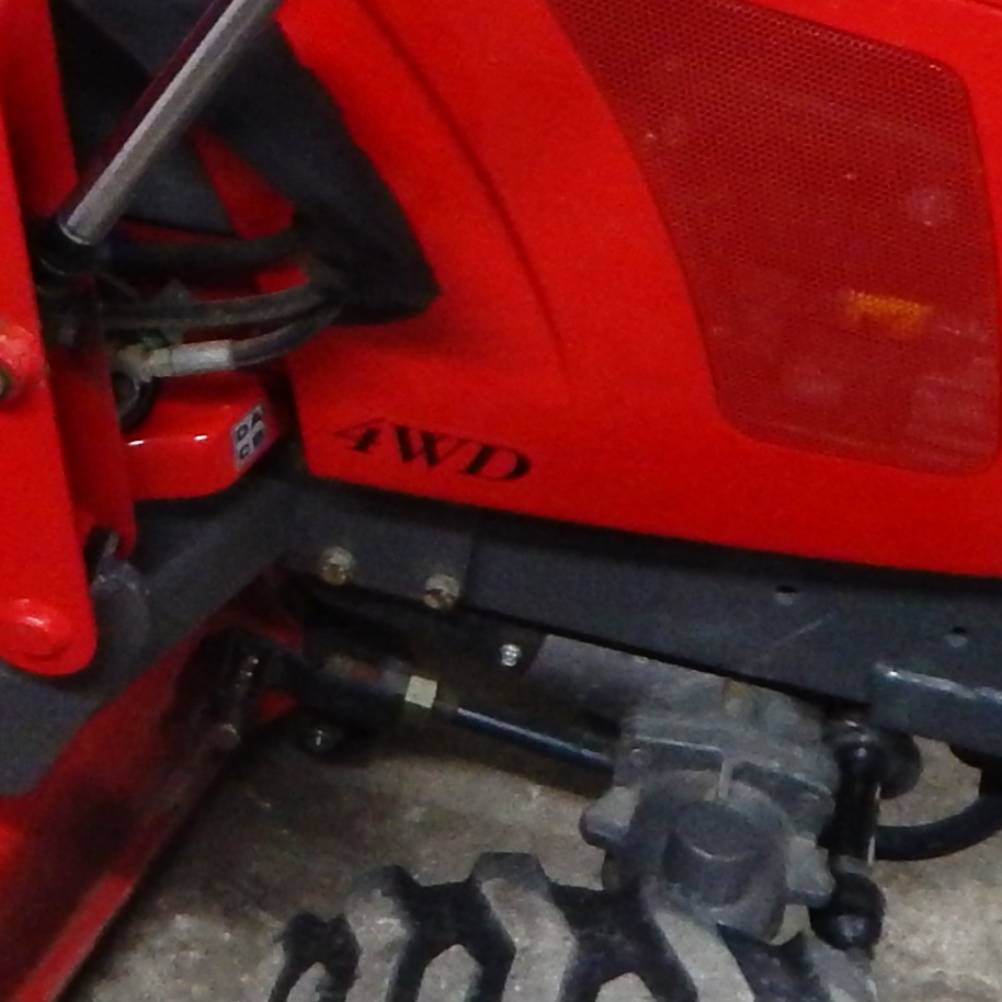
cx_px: -220
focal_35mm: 98
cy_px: 61
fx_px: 3209
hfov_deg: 16.9
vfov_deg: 17.4
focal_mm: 4
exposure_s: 1/25
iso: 400
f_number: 3
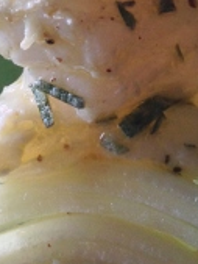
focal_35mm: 125
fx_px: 952
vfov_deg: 15.4
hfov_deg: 11.8
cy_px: -12
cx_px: 168
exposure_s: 1/120
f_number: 2.4
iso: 80
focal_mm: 4.12
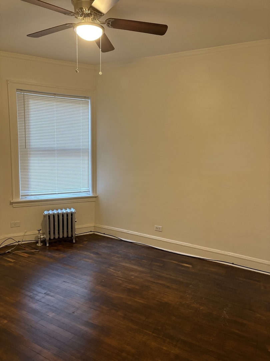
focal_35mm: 26
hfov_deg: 53.1
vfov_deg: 67.3
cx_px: 135
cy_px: 180
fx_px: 270
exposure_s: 1/60
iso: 250
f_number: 1.6
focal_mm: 5.96
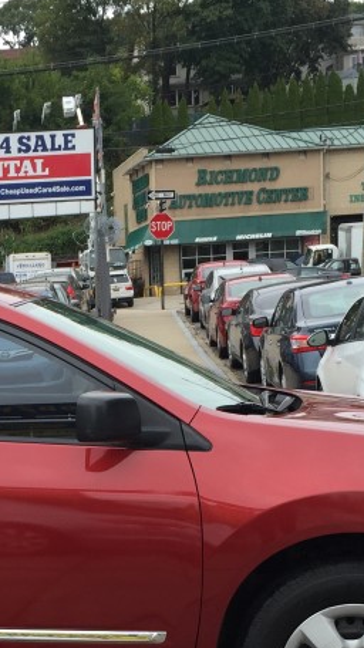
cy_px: 540
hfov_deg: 16.6
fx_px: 1220
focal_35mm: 71
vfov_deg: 28.9
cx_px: -11
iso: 32
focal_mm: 4.15
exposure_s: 1/295
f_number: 2.2
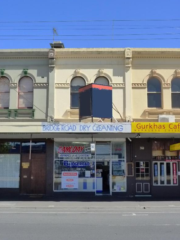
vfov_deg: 45.8
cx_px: 90
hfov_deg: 35.1
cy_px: 120
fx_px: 284
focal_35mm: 41
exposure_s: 1/800
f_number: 4
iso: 400
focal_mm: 7.2
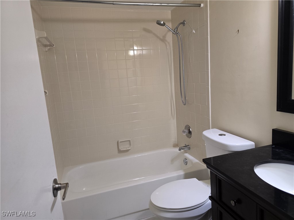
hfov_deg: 73.9
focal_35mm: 23
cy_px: 110
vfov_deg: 58.9
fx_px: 195
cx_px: 147
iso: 250
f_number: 1.7
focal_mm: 6.3
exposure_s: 1/60
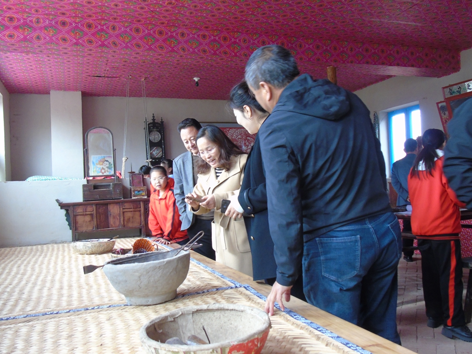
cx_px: 236
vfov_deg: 48.2
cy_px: 177
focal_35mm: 29
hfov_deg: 61.7
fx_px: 395
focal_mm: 5.2
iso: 400
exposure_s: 1/30
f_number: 3.6
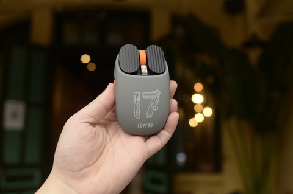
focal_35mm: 35
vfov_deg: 37.8
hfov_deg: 54.5
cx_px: 146
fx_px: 285
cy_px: 97
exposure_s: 1/250
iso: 800
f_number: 4
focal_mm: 35
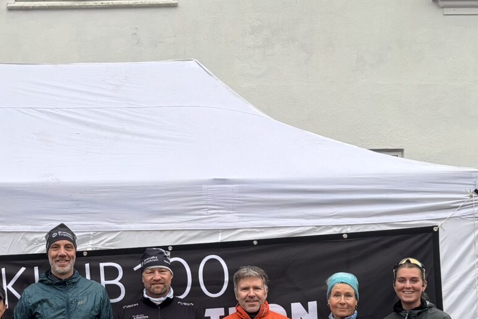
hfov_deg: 22.5
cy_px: 316
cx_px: 90
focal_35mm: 89
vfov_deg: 15.1
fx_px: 1182
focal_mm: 5.96
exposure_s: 1/148
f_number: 1.6
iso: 40
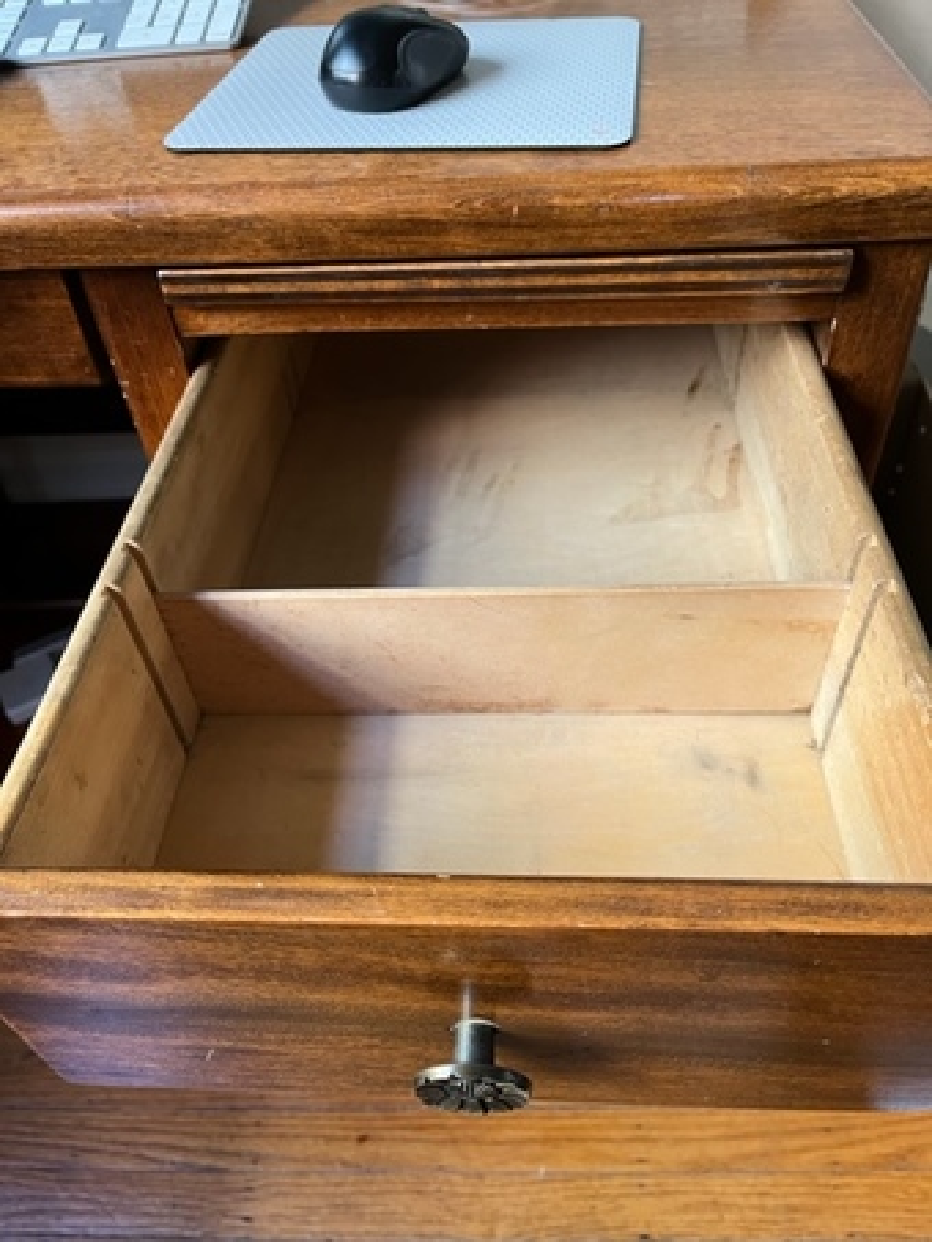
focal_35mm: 26
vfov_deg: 67.3
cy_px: 621
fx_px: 933
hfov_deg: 53.1
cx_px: 466
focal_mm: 5.1
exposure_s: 1/76
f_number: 1.6
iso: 125
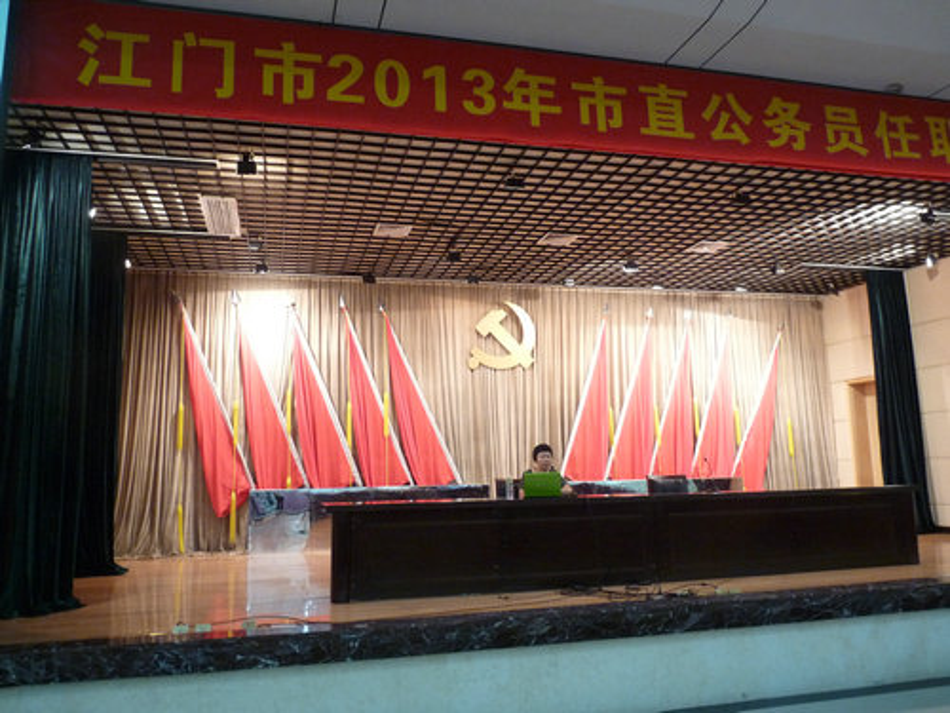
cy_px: 356
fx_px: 741
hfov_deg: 65.3
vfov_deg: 51.4
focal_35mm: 27
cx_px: 475
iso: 400
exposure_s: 1/13
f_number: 2.8
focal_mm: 4.8
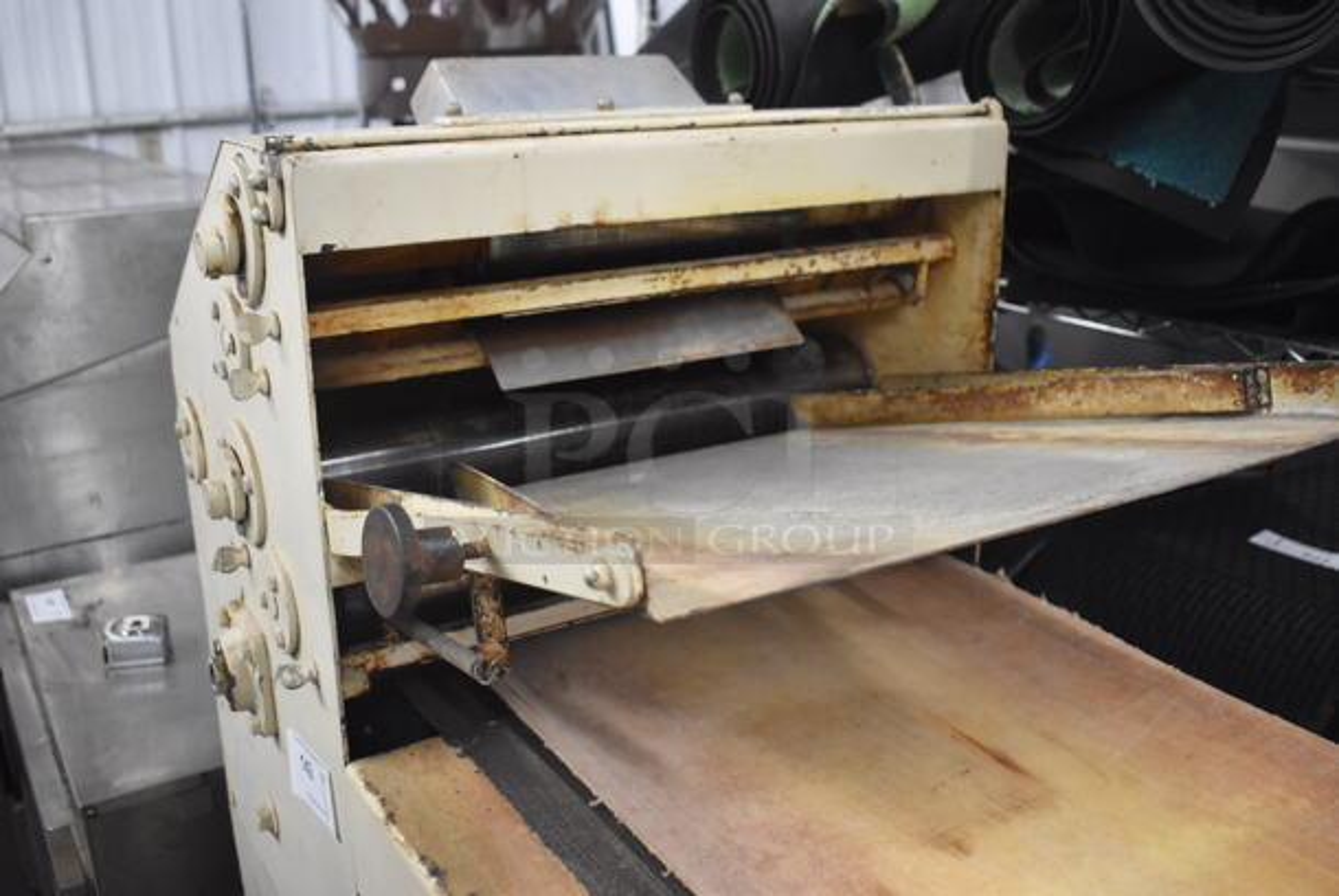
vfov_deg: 38.4
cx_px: 670
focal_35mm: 34
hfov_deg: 55.1
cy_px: 448
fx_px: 1284
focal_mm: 23
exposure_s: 1/125
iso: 2500
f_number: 3.8
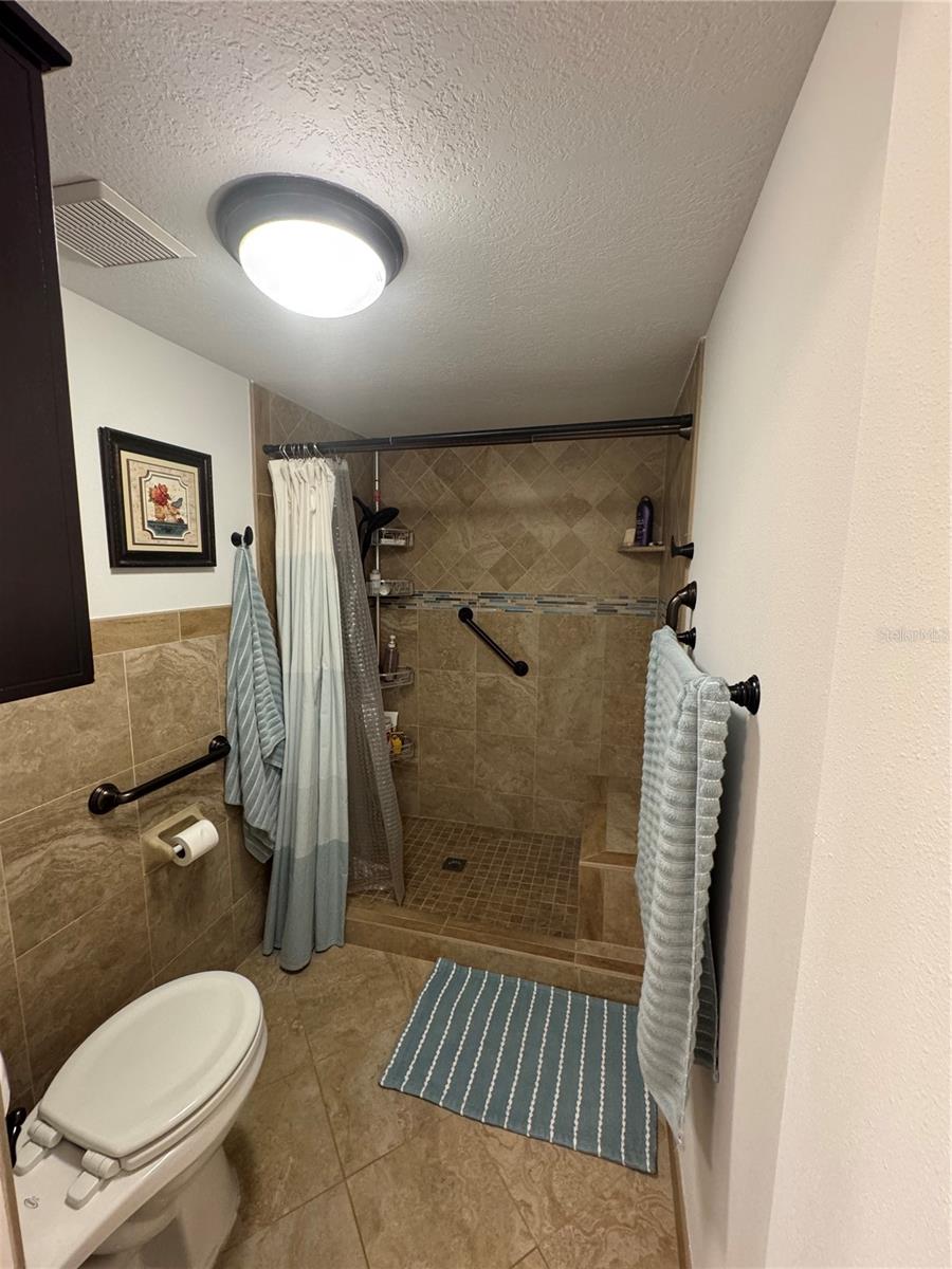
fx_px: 513
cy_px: 634
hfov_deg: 85.7
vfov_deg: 102.1
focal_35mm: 14
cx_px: 476
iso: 500
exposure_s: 1/60
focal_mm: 2.22
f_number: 2.2
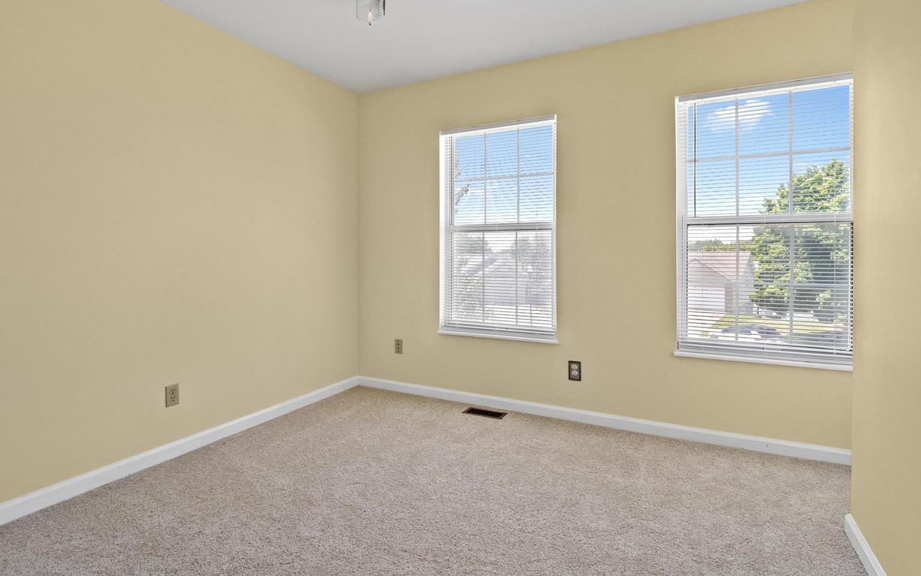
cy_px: 265
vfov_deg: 67.9
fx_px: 427
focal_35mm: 17
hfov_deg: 94.4
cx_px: 462
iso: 400
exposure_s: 1/40
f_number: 6.3
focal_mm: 8
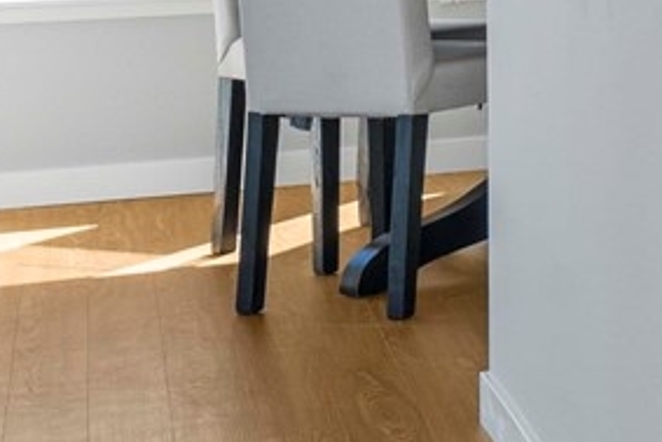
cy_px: -289
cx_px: 1821
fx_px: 2649
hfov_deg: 10.9
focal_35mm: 144
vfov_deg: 9.2
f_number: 8
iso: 125
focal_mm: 24
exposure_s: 1/30
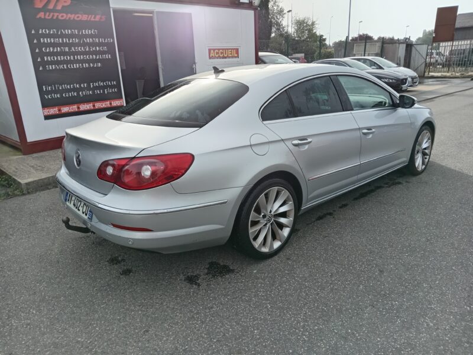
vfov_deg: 54.9
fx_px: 342
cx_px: 236
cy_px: 178
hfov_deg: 69.4
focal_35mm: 25
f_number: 1.8
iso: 102
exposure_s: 1/381
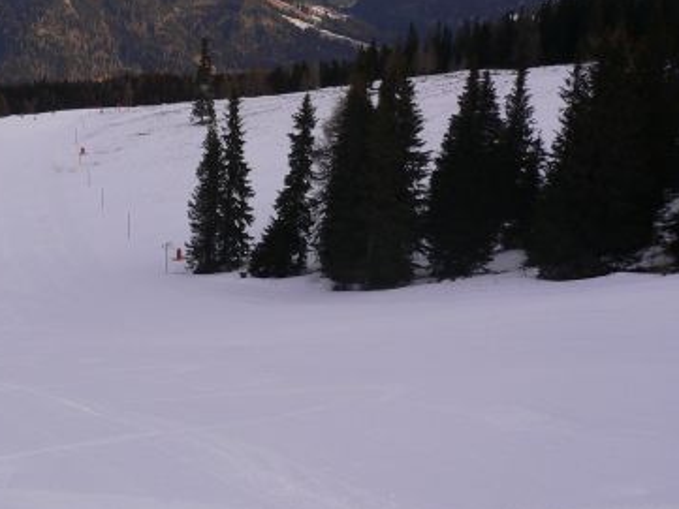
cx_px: 94
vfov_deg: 23.5
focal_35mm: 62
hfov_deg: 30.1
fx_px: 1217
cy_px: 353
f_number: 5.6
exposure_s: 1/125
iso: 80
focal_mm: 5.8
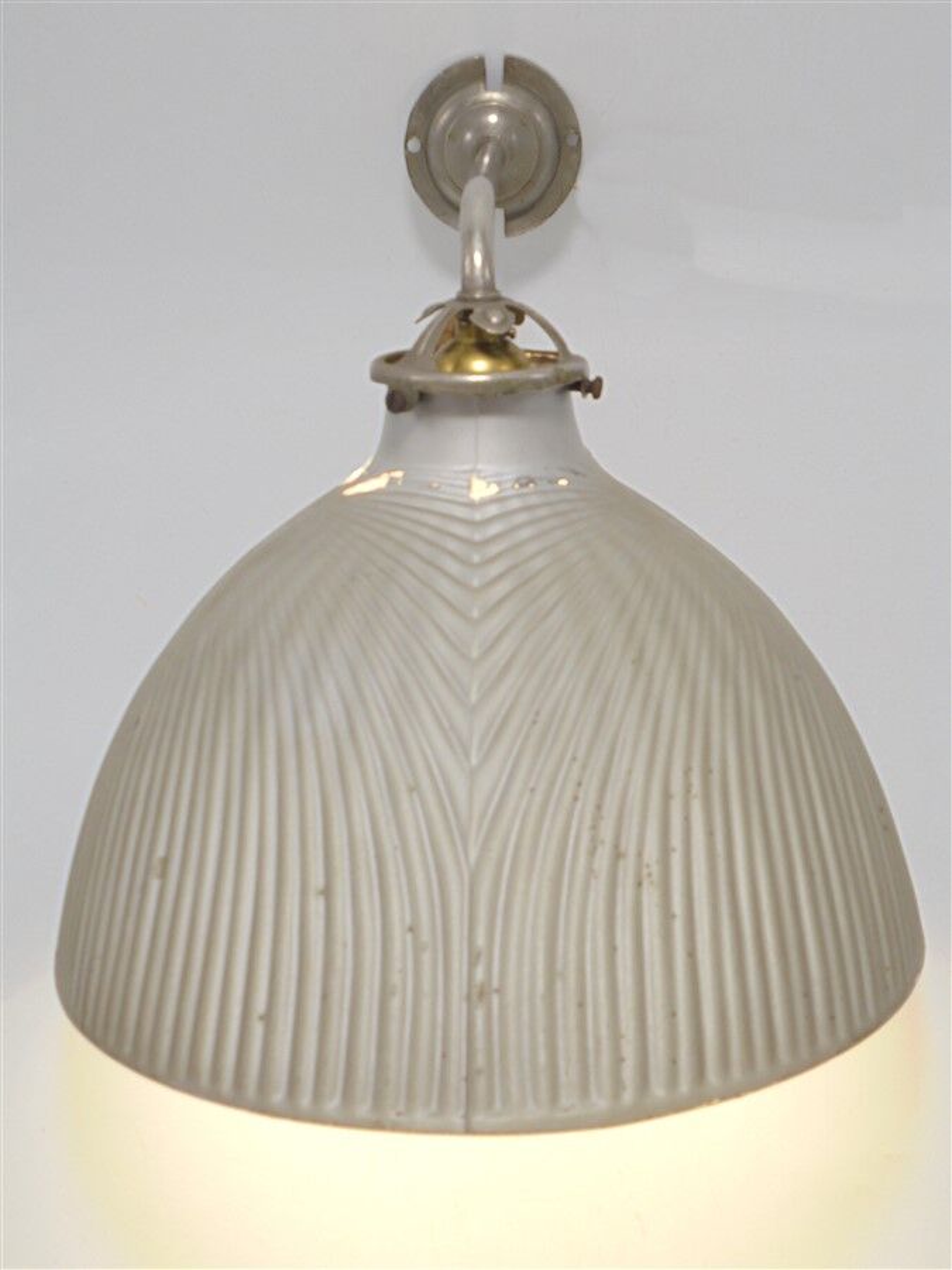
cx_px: 476
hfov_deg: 37.7
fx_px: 1393
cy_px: 635
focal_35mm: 38
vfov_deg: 49.0
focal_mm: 6.9
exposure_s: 1/125
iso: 100
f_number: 4.2
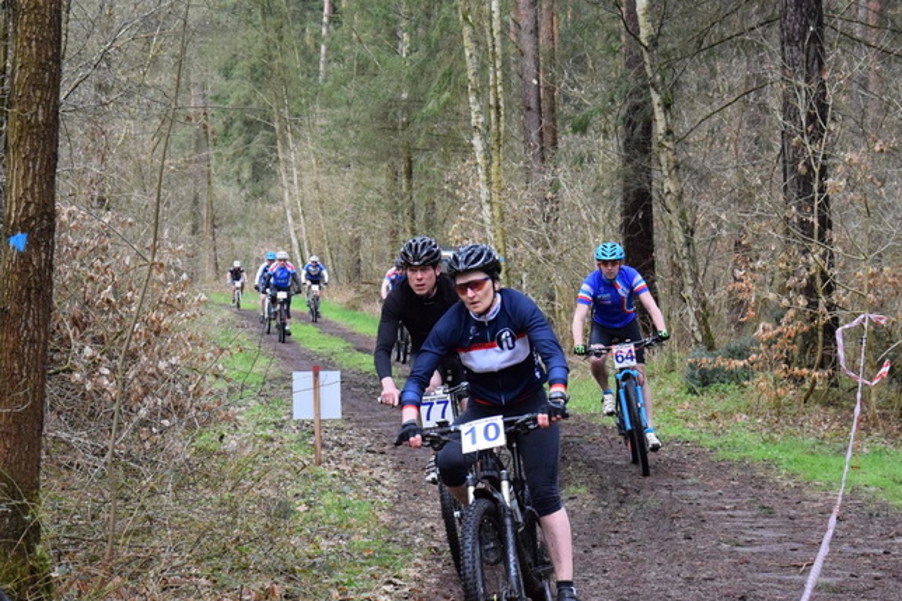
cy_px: 331
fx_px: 2405
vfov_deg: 14.2
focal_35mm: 96
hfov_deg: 21.2
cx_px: 479
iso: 4000
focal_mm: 52
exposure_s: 1/1600
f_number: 6.3
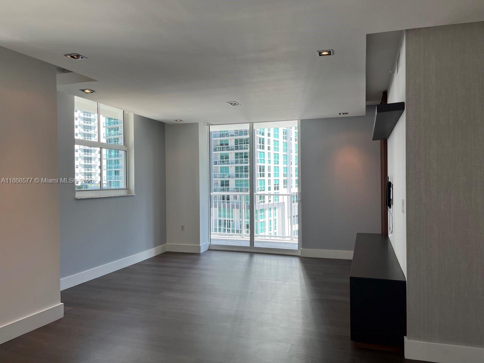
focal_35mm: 26
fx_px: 364
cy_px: 182
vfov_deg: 53.1
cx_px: 242
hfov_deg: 67.3
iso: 50
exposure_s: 1/400
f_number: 1.6
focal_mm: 5.1
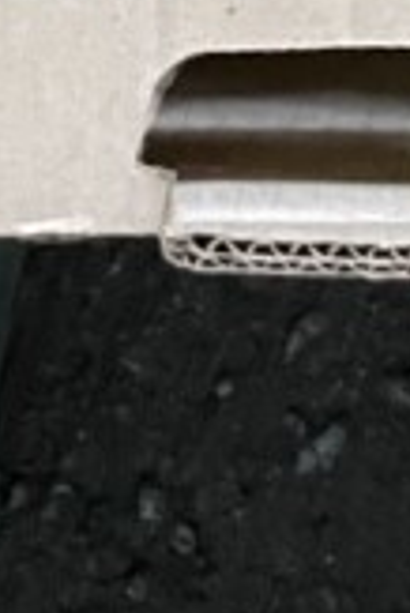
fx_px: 2898
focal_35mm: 170
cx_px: 222
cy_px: -1173
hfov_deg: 8.1
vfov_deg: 9.6
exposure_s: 1/30
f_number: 1.6
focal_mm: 4.2
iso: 800
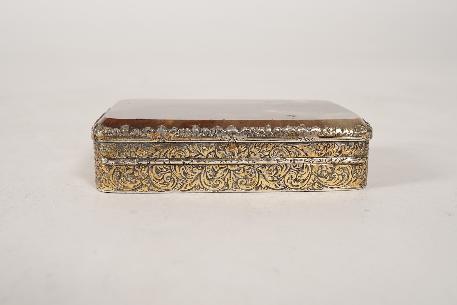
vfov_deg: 29.9
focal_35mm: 45
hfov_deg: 43.6
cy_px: 152
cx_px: 228
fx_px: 571
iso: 400
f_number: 22
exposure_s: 1/125
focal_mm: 30
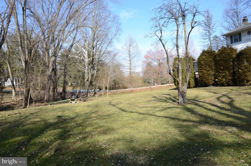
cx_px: 126
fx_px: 188
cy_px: 83
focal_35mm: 27
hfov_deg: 67.5
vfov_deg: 47.7
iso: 320
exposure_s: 1/320
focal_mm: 18
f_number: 9
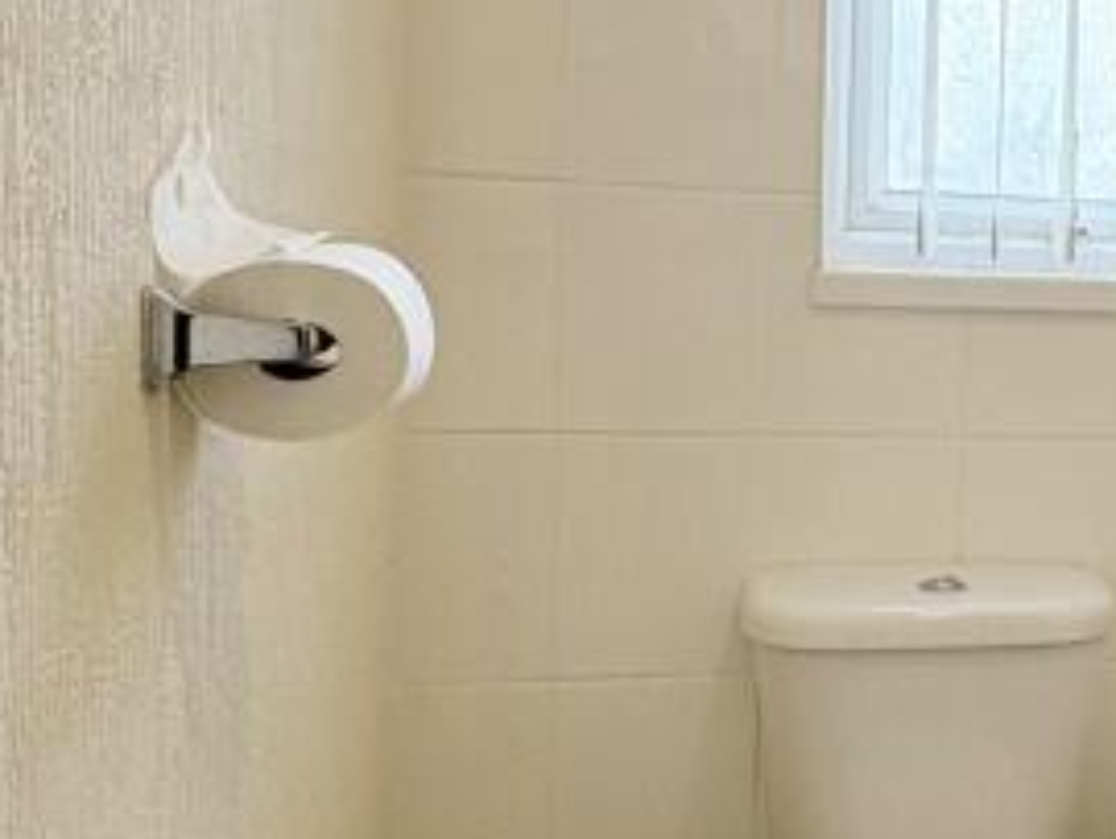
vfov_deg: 27.5
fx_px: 1710
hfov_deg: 31.1
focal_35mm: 53
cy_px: 351
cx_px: 1302
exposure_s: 1/110
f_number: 2.2
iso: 125
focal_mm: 2.22
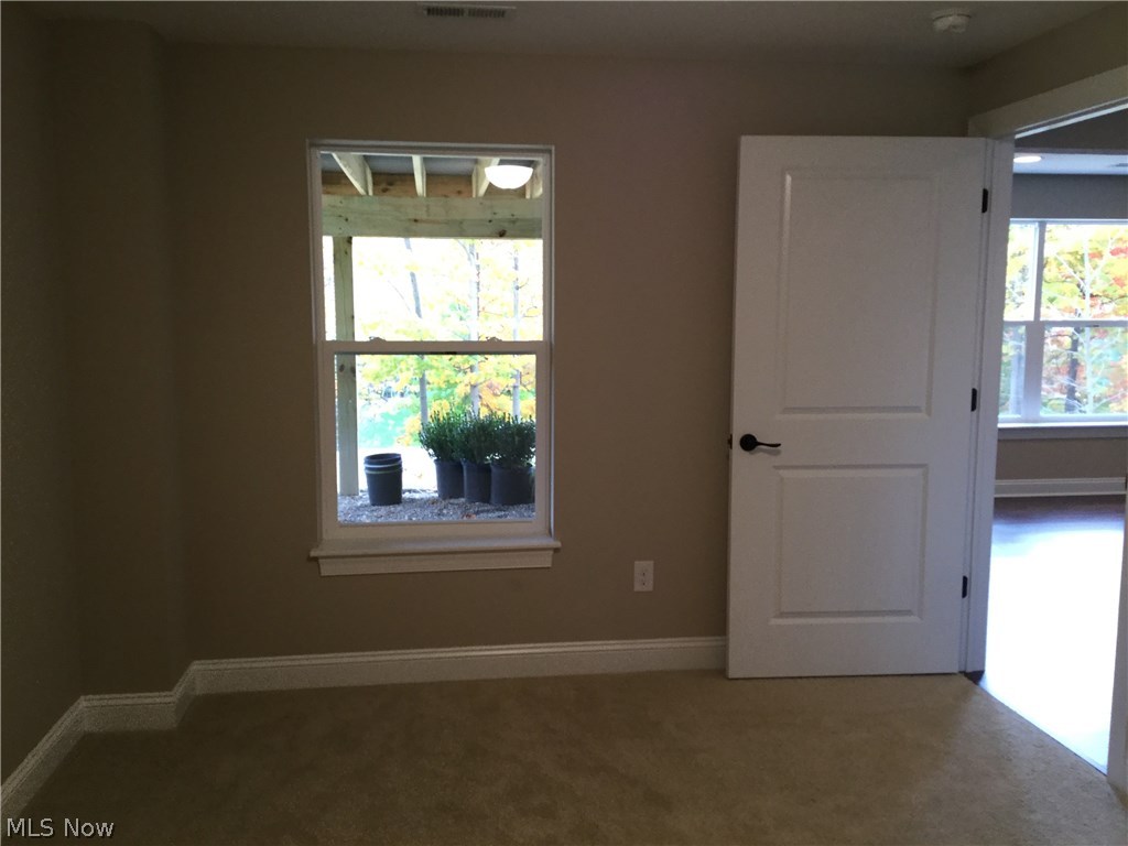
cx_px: 564
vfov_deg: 45.4
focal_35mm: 31
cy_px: 423
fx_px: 1010
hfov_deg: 58.4
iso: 64
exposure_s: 1/30
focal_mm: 3.3
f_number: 2.4
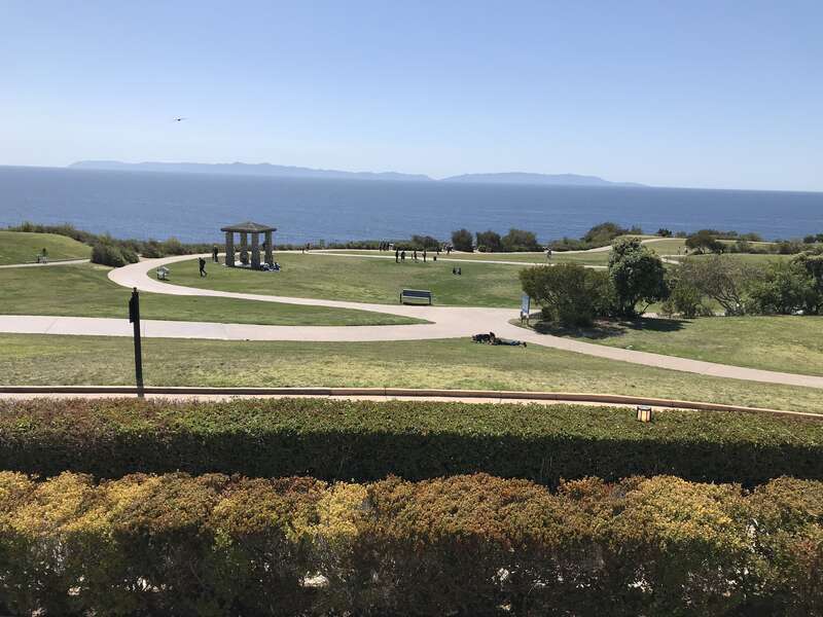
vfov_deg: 49.7
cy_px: 308
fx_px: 666
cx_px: 412
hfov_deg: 63.4
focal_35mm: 28
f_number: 1.8
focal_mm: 3.99
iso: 20
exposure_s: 1/3195
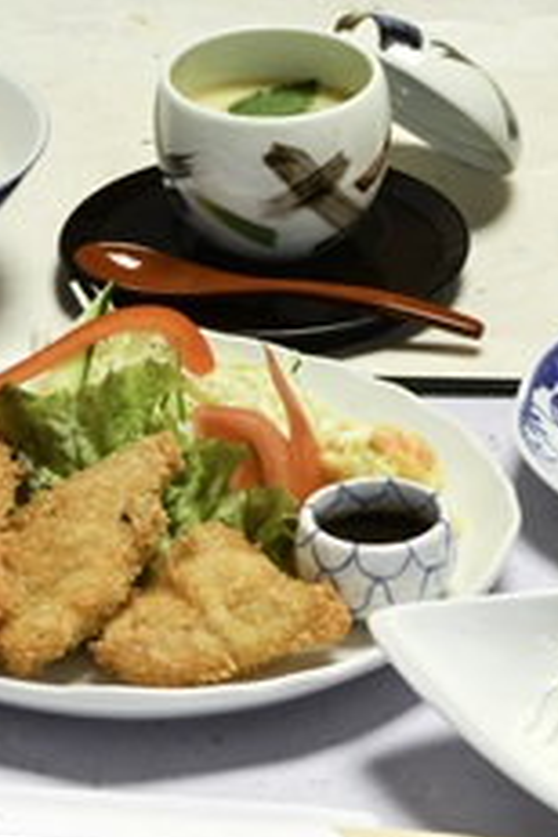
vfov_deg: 4.0
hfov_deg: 2.6
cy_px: 489
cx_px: 214
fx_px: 12089
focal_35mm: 520
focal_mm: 200
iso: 250
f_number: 22
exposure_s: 1/2.5
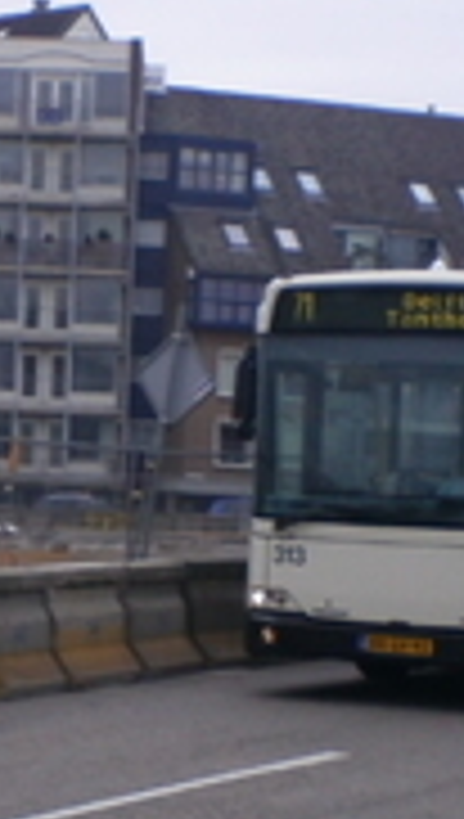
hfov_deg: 9.4
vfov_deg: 16.6
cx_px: -45
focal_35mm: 129
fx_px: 2809
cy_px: 441
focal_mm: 6.3
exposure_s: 1/100
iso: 100
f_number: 4.6
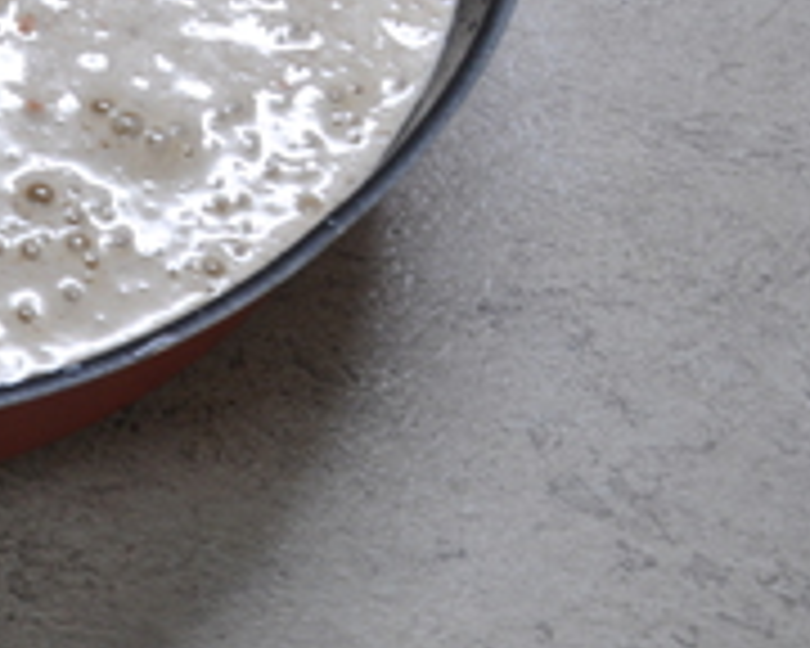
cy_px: -65
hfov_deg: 17.4
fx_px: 2469
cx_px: -266
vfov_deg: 14.6
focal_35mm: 103
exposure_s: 1/15
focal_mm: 24
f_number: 8
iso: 400
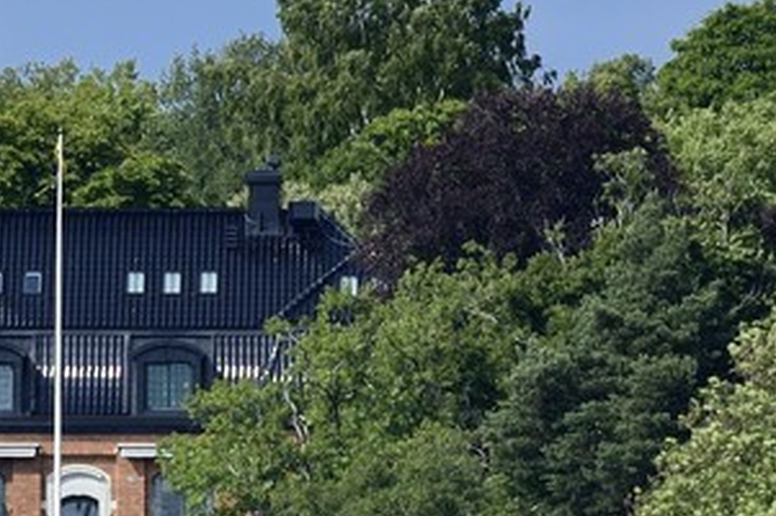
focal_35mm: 877
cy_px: 366
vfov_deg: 1.6
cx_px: -1253
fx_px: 18883
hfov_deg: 2.3
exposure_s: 1/500
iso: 200
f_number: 10
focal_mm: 165
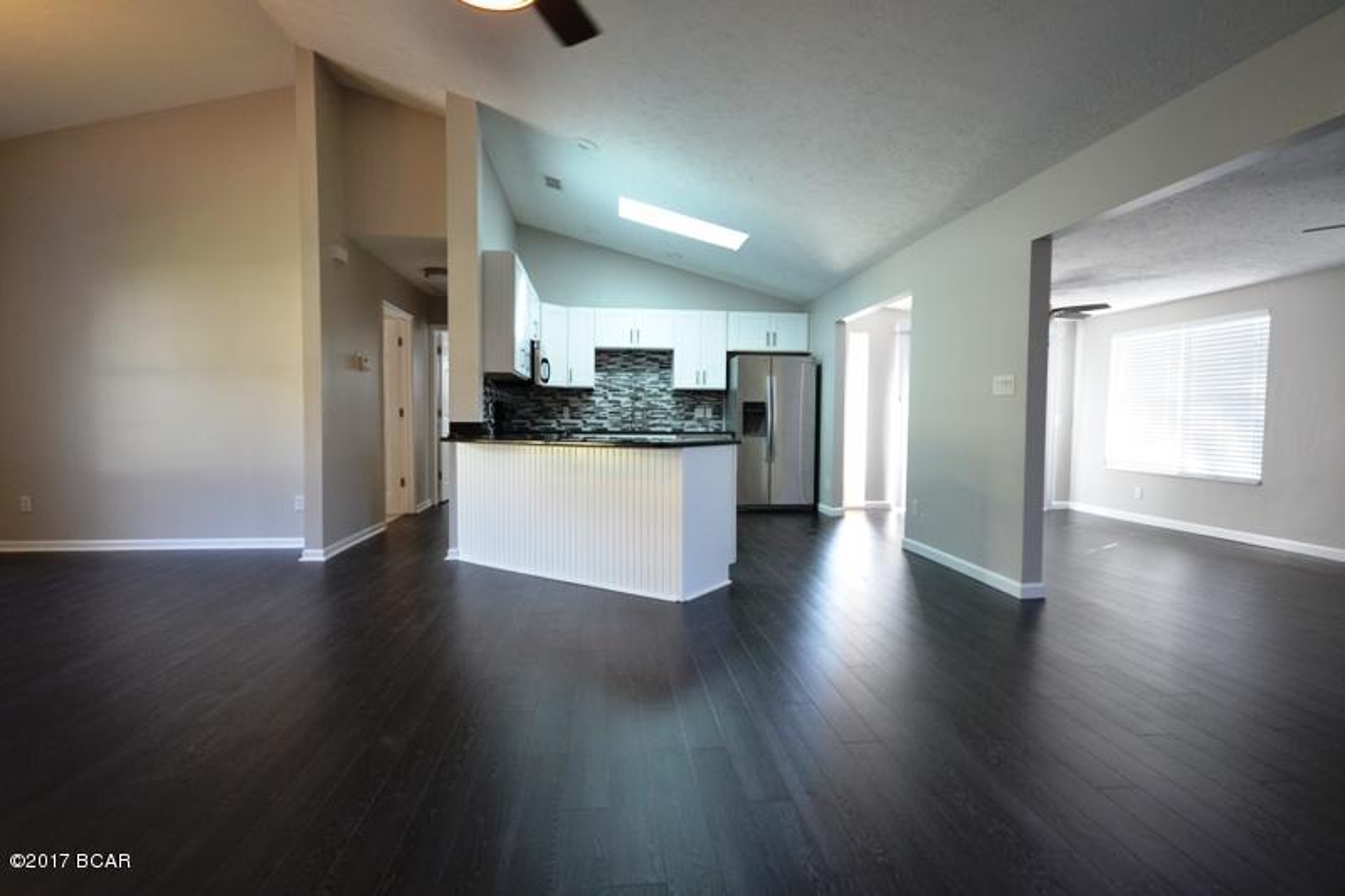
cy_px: 448
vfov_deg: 67.4
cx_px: 672
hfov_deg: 90.0
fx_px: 672
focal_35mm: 18
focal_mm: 12
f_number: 4.5
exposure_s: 1/60
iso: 900
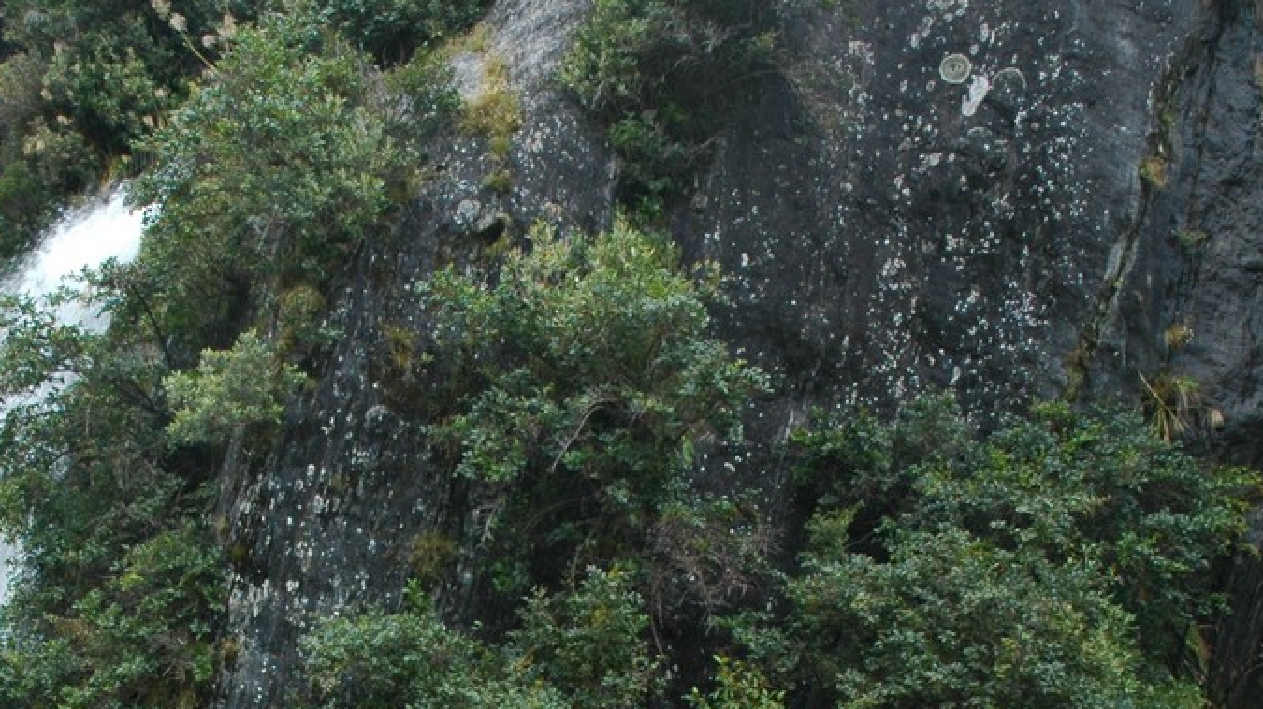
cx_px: 483
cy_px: 832
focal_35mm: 63
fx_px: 2109
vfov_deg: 18.2
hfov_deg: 33.2
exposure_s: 1/80
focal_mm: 18
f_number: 8
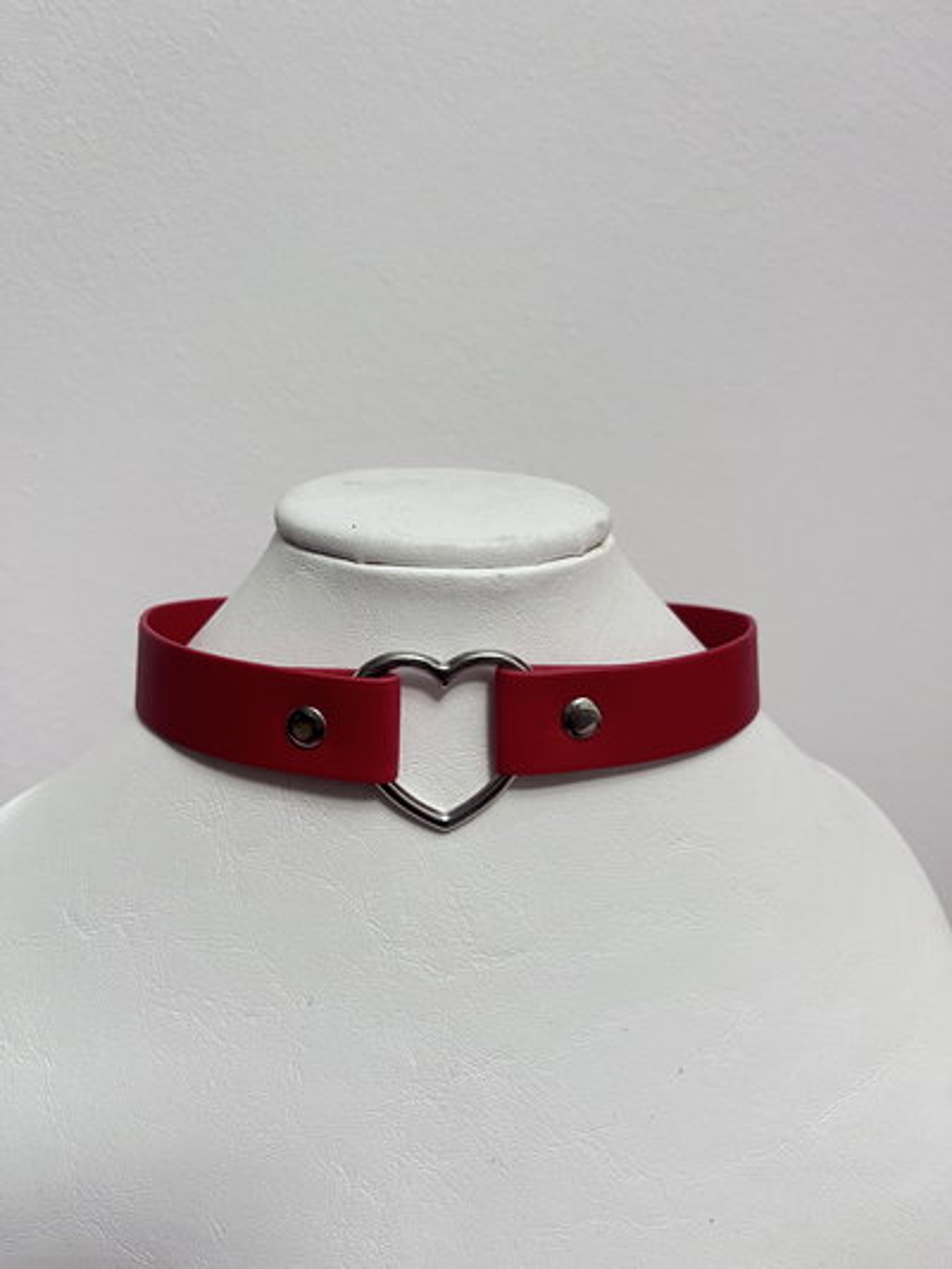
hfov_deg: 53.1
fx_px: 953
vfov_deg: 67.3
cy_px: 634
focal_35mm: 26
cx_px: 476
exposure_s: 1/33
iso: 500
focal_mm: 5.1
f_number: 1.6
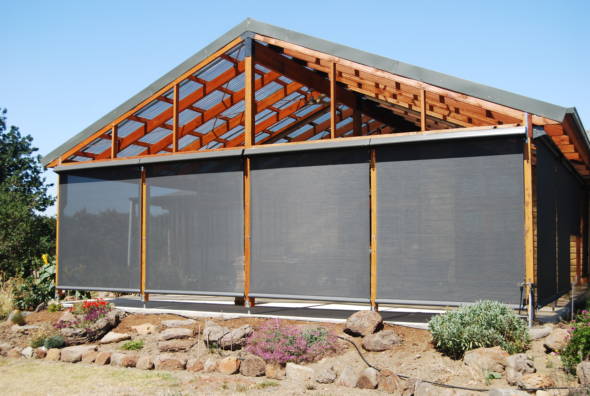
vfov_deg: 34.4
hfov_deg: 49.5
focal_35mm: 39
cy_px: 198
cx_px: 295
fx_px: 640
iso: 125
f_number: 5.6
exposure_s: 1/125
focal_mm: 26
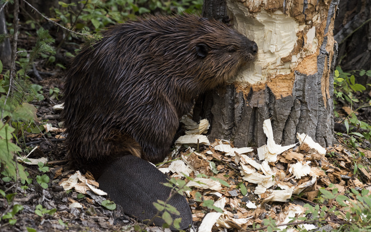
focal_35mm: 205
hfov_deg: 10.2
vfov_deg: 6.4
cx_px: 186
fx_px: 2073
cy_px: 115
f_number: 6.3
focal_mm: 200
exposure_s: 1/320
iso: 1000
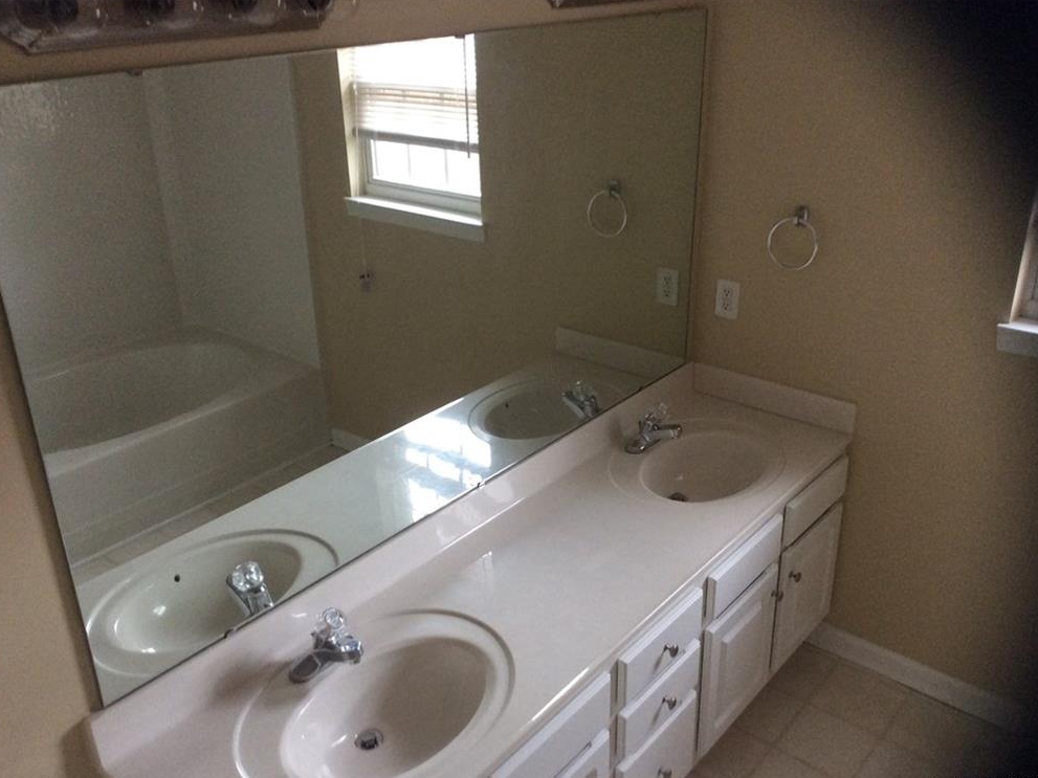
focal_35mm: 33
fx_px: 989
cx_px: 510
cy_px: 395
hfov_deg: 55.4
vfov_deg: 42.9
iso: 125
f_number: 2.4
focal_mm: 3.3
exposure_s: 1/24
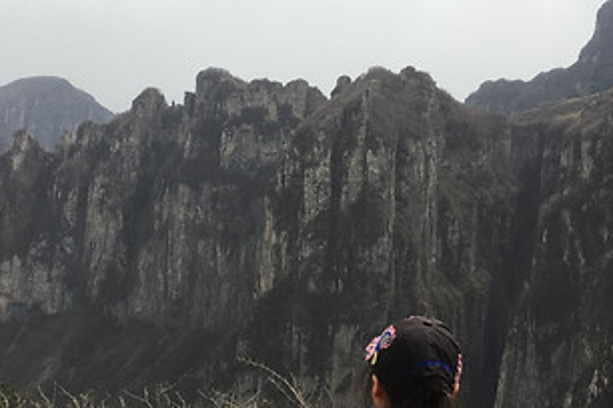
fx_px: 1073
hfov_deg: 31.8
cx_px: 248
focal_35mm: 63
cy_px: 330
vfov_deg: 21.3
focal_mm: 4.15
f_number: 2.2
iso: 25
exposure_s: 1/1148
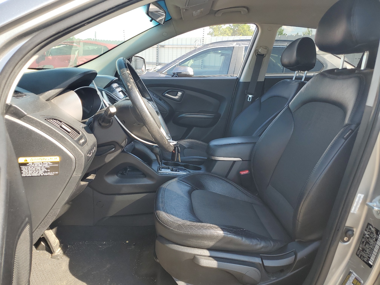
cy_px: 142
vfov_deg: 53.1
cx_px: 190
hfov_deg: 67.3
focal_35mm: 26
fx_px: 285
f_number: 1.5
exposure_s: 1/417
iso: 50
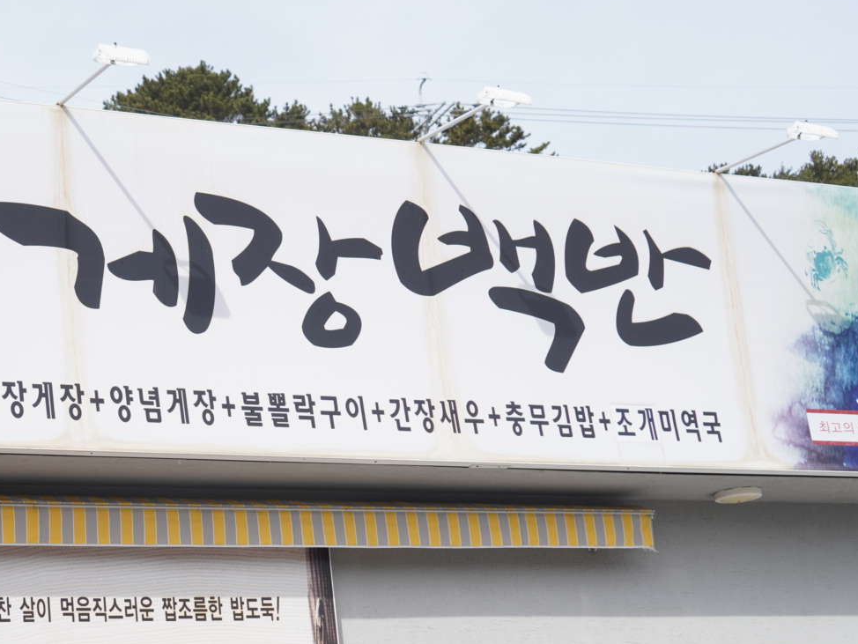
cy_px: 454
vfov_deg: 17.6
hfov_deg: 23.0
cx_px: 166
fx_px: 2078
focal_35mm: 84
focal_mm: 35
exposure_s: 1/400
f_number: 5
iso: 100
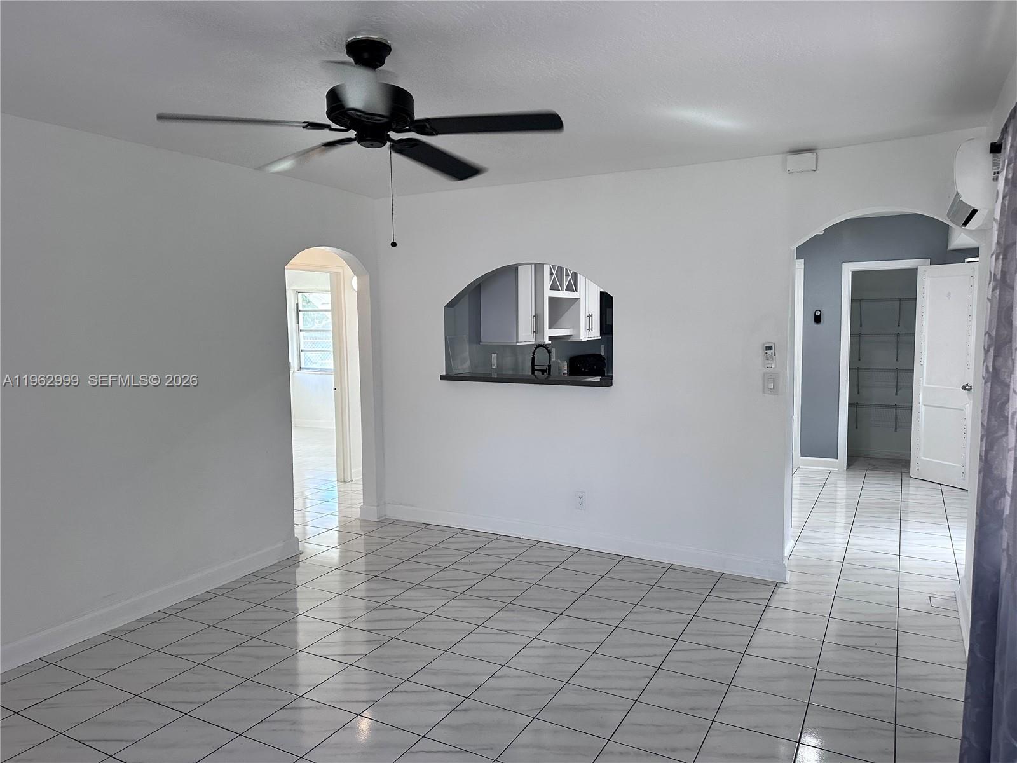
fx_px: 705
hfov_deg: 71.6
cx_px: 508
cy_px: 382
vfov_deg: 56.8
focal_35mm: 24
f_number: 1.78
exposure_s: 1/120
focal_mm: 6.86
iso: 160
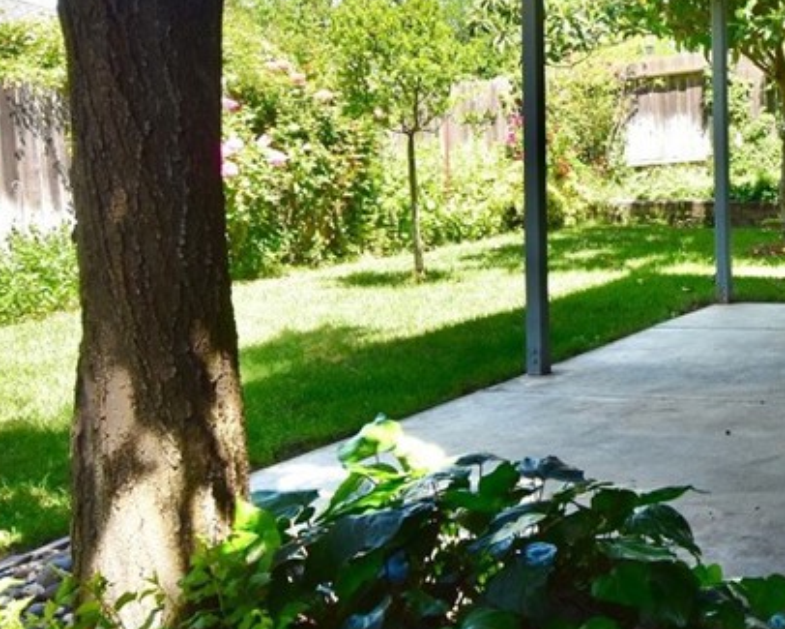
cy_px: 173
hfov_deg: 36.4
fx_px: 1073
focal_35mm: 46
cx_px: 775
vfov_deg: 32.1
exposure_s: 1/160
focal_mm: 13
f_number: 9
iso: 400
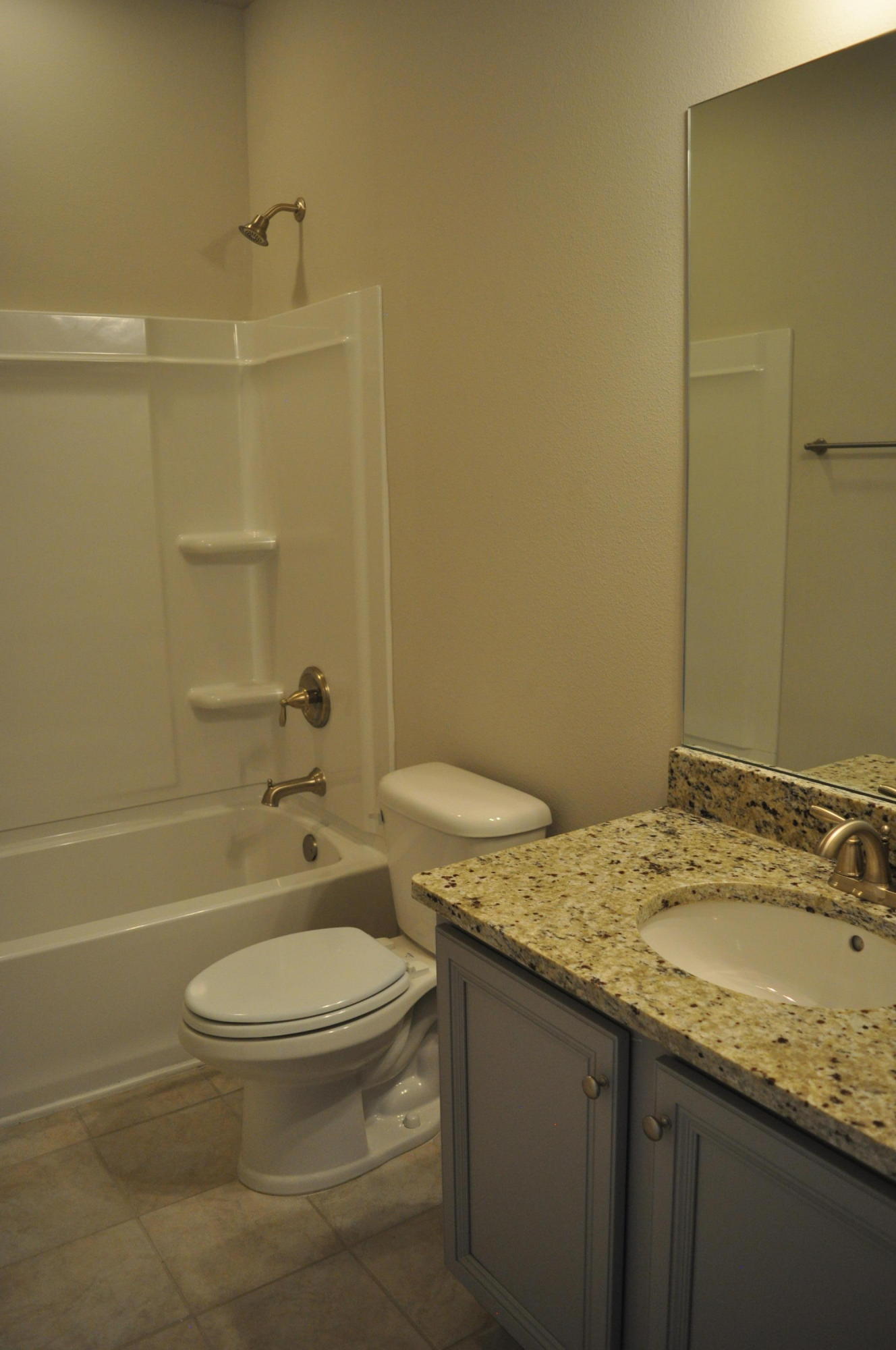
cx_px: 448
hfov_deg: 47.8
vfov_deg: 67.4
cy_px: 675
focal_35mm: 27
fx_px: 1011
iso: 800
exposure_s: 1/50
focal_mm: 18
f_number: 3.5
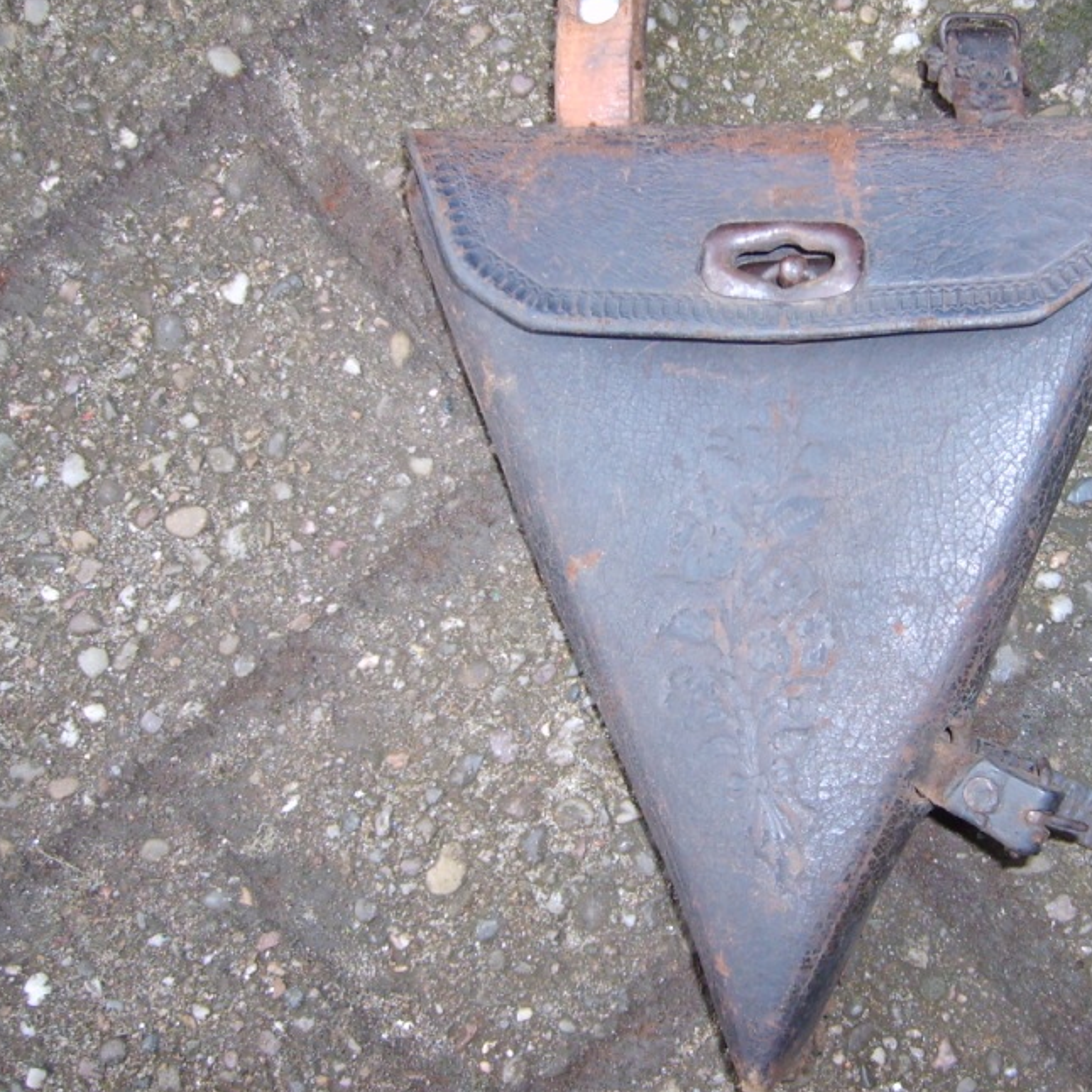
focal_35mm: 49
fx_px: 1749
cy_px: 500
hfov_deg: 34.2
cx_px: 774
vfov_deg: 34.7
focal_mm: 5.8
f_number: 2.8
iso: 100
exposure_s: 1/45
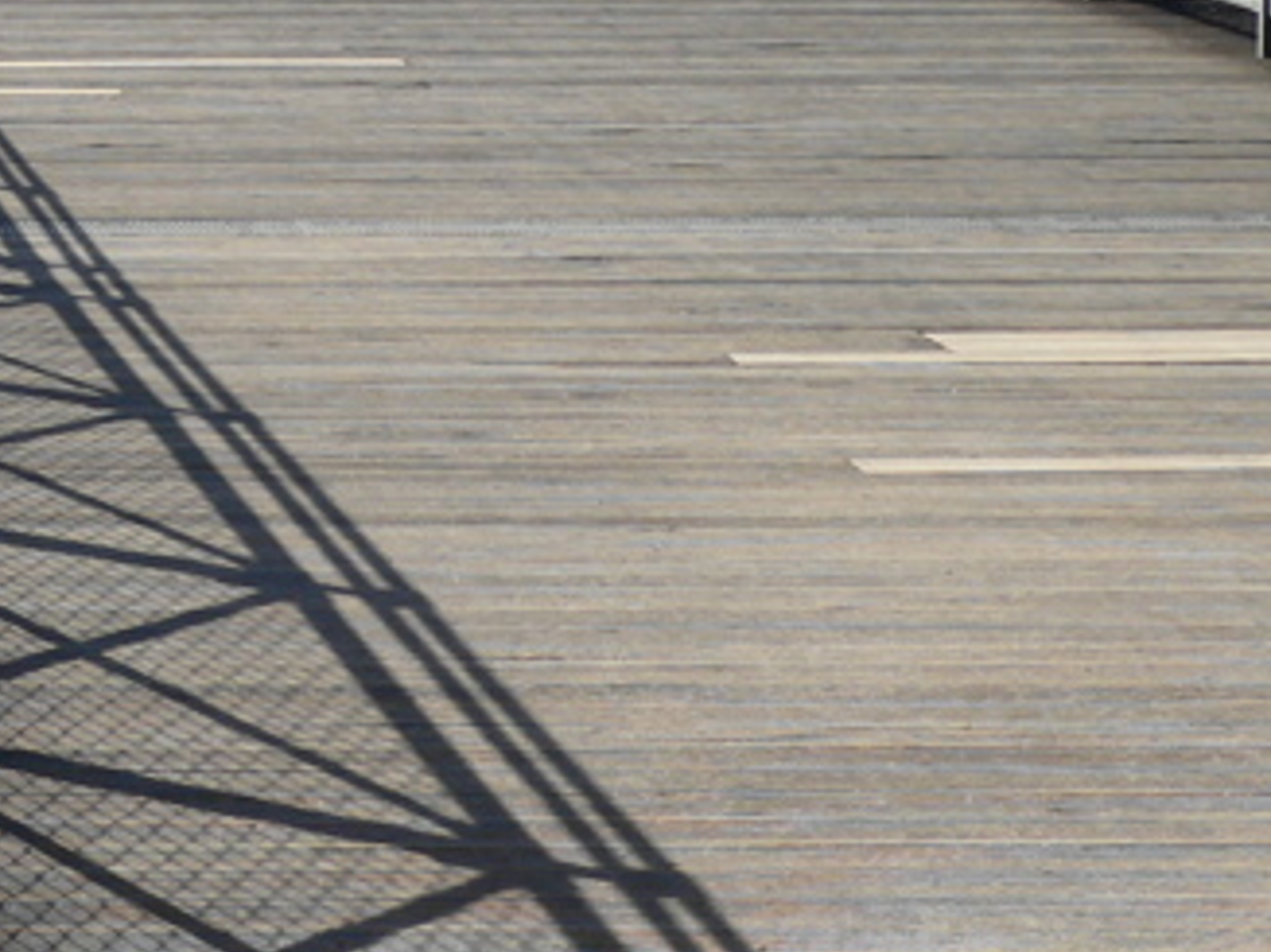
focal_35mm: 169
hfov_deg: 11.5
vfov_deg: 8.6
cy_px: -323
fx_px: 6203
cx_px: -117
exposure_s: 1/500
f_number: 4.5
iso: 80
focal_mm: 10
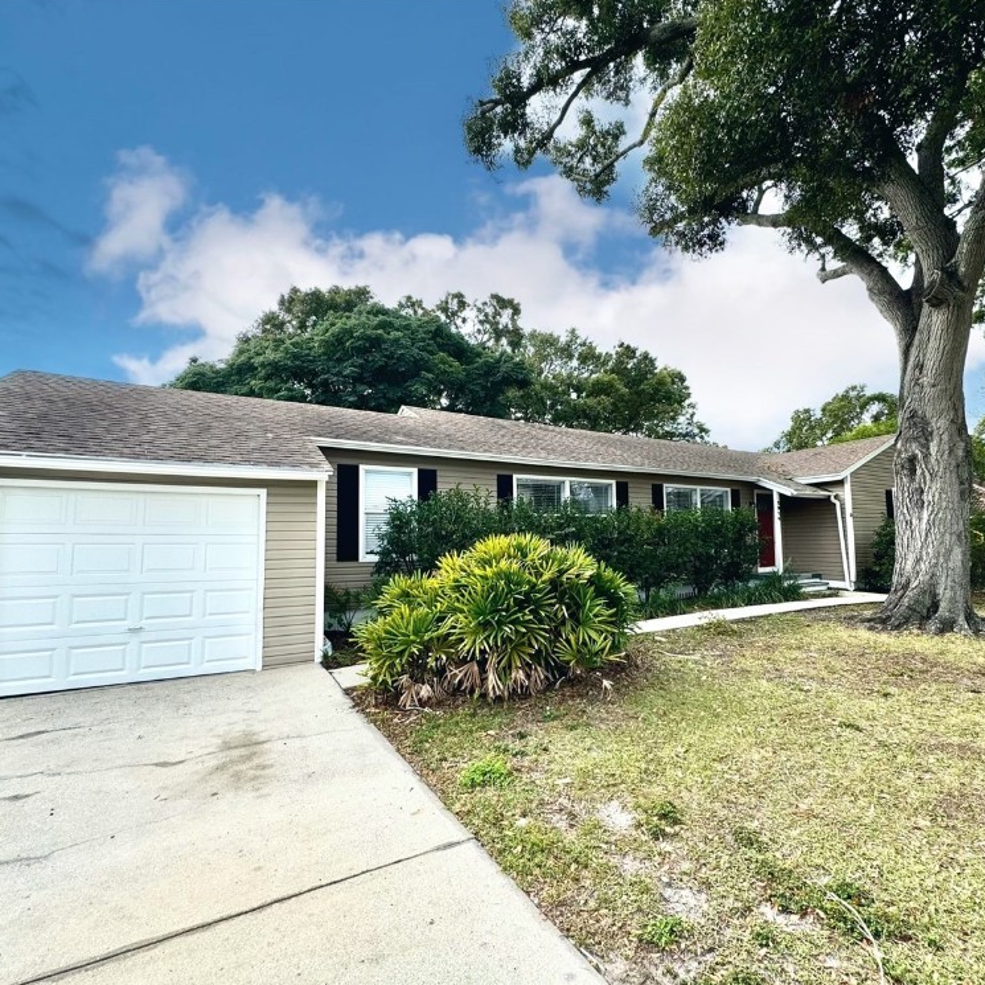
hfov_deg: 83.8
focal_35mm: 17
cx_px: 532
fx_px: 547
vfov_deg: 84.0
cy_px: 504
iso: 40
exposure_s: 1/700
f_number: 2.2
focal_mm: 2.22
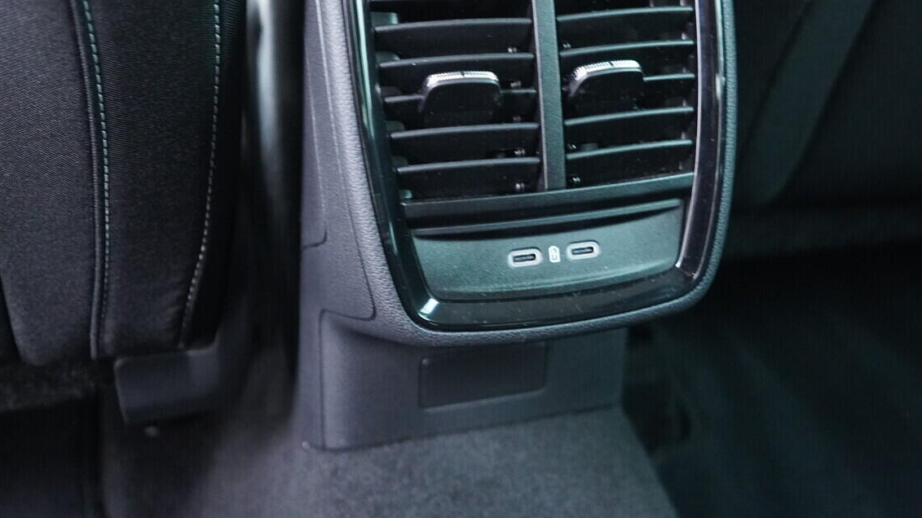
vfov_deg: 24.8
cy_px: 179
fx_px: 1173
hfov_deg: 42.8
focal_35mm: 48
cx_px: 532
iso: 4000
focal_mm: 24
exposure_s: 1/40
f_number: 2.8
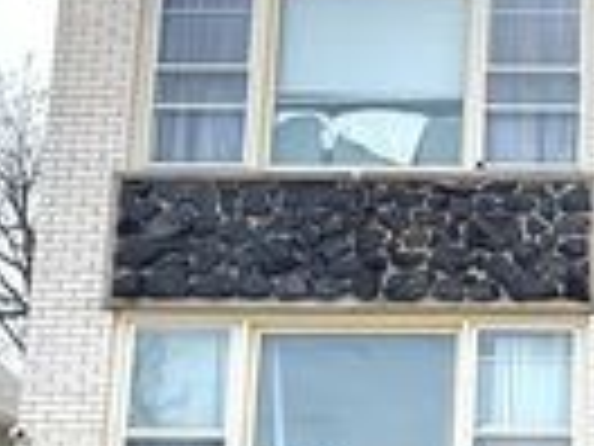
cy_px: 423
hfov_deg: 30.5
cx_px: 720
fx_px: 909
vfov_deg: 26.4
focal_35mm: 53
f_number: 2.2
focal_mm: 2.22
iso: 50
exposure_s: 1/1848
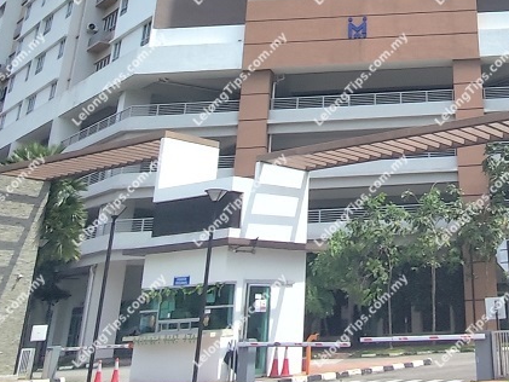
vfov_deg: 25.4
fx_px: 677
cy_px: -158
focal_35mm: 46
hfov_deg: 39.2
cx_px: 427
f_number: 2.2
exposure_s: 1/1263
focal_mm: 1.65
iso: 50
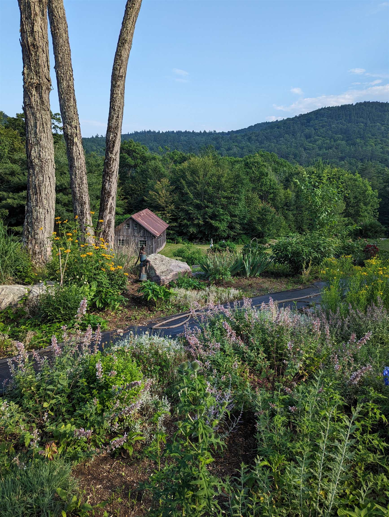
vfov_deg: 71.5
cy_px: 258
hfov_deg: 56.9
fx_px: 359
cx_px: 194
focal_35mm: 24
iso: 45
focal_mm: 6.81
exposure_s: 1/803
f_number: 1.85
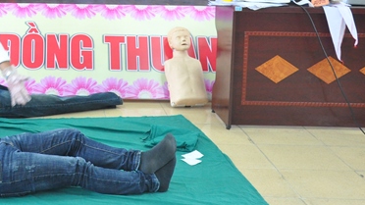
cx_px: 8
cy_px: -29
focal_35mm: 81
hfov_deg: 25.1
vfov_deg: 14.5
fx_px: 784
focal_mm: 24
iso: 1600
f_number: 5
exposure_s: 1/30
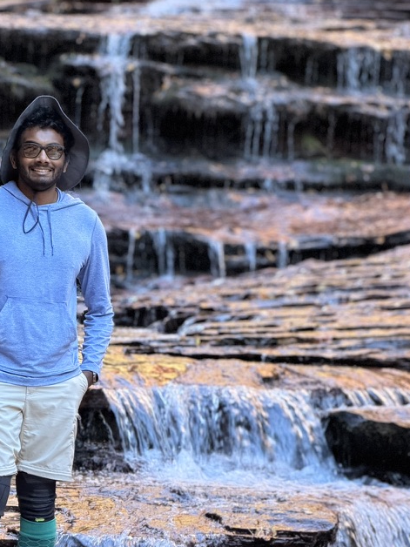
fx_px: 2574
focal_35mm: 163
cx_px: 138
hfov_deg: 9.1
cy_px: 241
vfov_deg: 12.1
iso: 400
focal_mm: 16.89
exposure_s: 1/109
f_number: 2.8
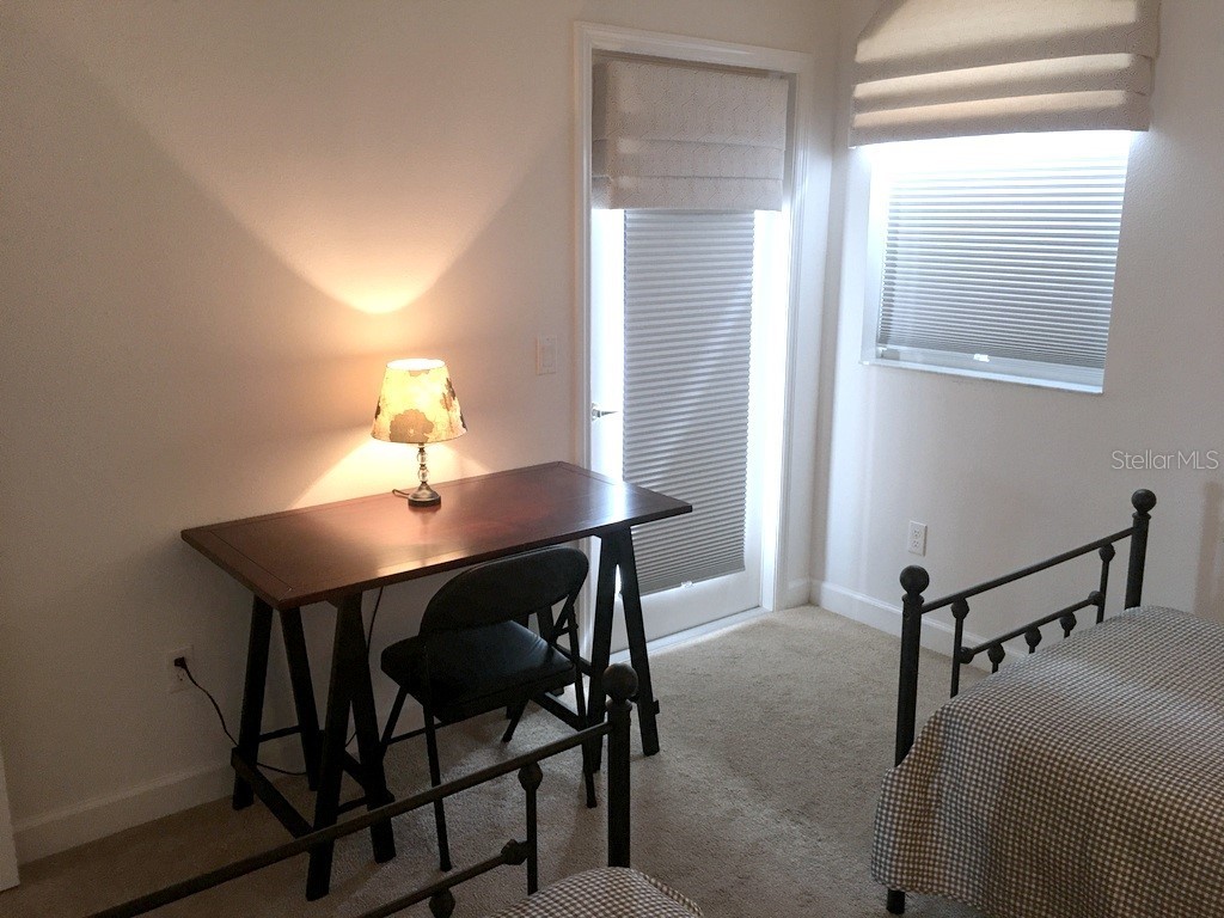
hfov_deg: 61.7
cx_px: 612
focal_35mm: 29
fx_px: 1025
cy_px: 459
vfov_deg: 48.2
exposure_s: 1/15
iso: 40
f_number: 2.2
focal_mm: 4.15
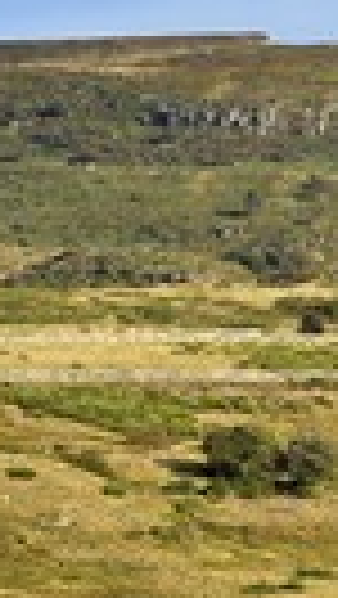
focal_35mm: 323
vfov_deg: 6.7
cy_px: 513
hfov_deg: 3.8
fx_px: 5137
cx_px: 473
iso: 200
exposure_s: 1/250
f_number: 11
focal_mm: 98
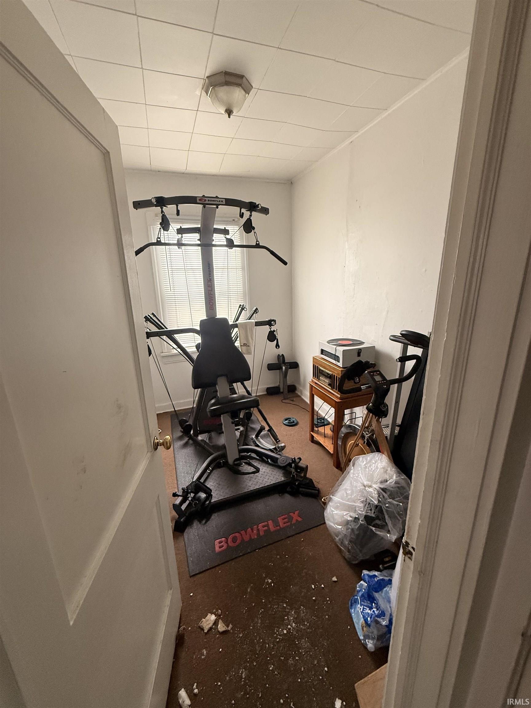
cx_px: 266
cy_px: 354
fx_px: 286
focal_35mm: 14
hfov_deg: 85.7
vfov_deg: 102.1
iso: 320
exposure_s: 1/76
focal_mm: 2.22
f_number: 2.2
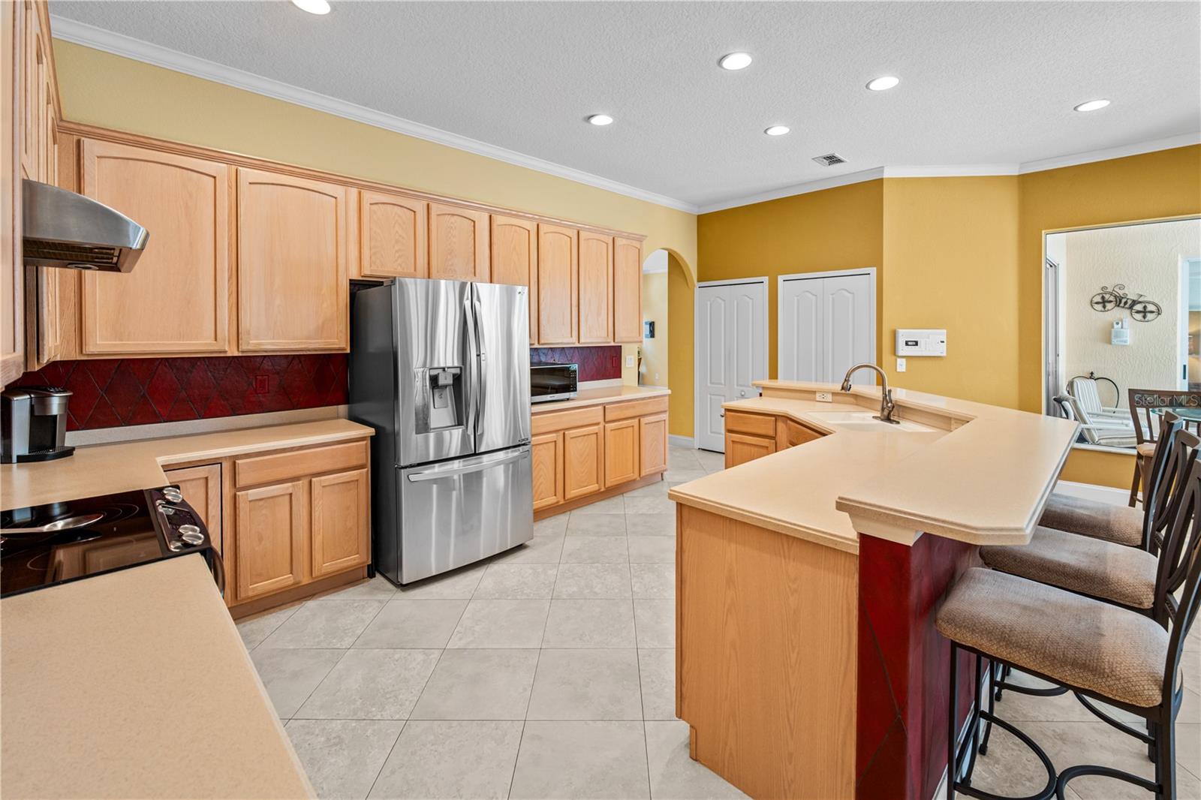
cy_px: 400
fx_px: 467
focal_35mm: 14
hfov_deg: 104.3
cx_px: 600
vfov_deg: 81.2
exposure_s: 1/15
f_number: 4
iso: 500
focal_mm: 14
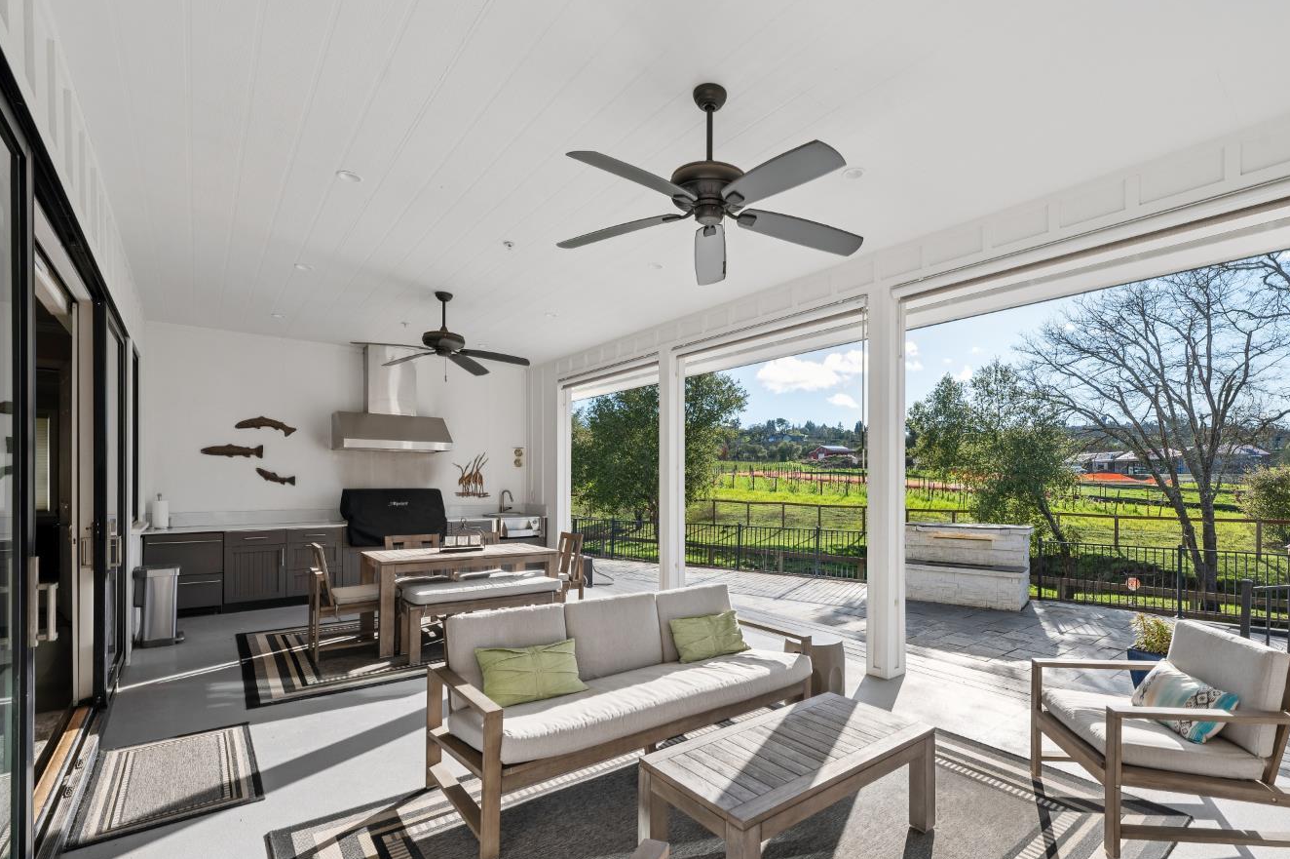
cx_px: 721
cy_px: 483
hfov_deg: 92.9
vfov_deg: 70.1
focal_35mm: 17
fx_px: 609
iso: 200
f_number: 8
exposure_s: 1/400
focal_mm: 15
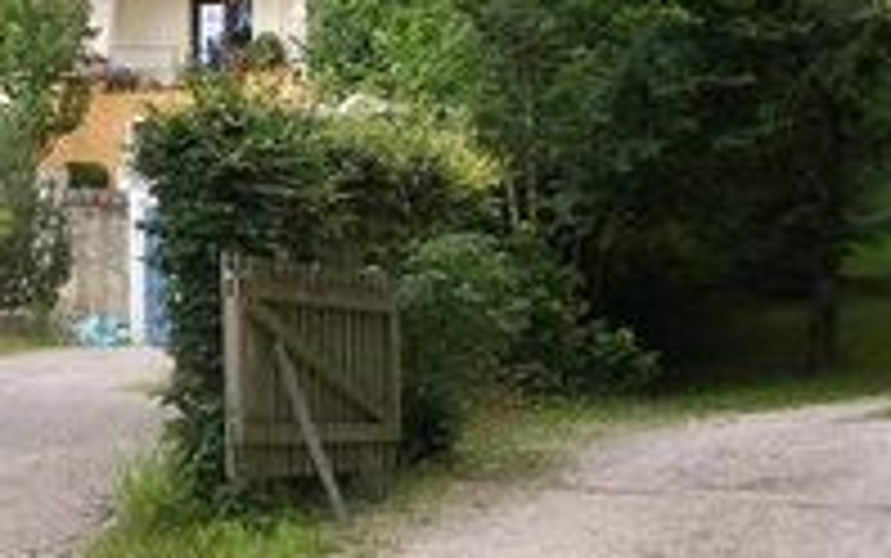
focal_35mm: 105
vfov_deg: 12.0
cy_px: -216
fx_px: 2551
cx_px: -72
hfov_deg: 19.1
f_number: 2.6
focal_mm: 5.8
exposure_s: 1/500
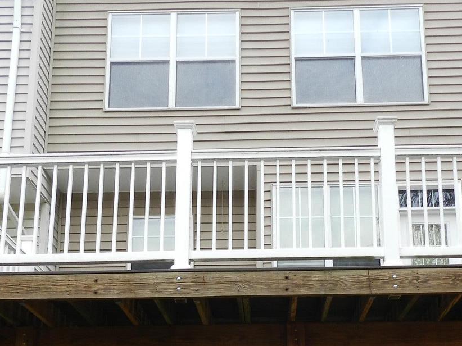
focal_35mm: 43
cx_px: 266
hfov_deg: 43.7
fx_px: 574
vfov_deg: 29.8
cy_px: 393
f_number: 3.4
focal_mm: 4
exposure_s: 1/320
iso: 160
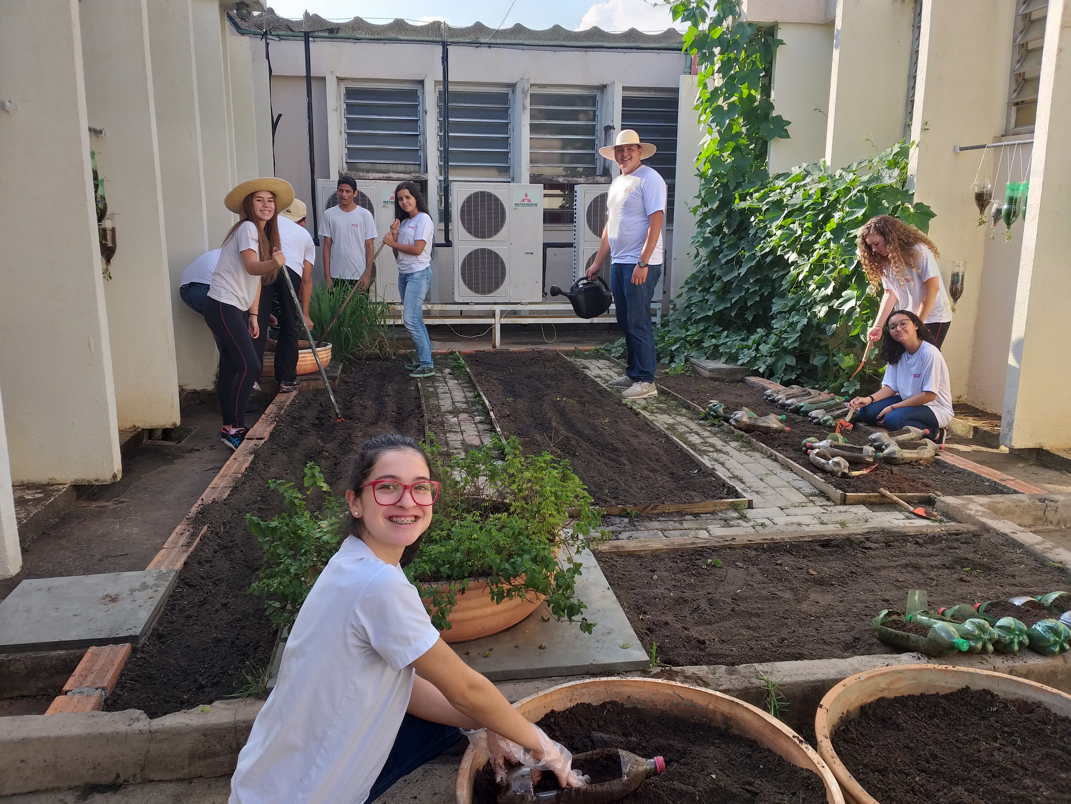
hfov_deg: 67.3
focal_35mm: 26
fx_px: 804
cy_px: 402
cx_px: 536
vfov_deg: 53.1
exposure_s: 1/373
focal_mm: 3.93
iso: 38
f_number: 1.7
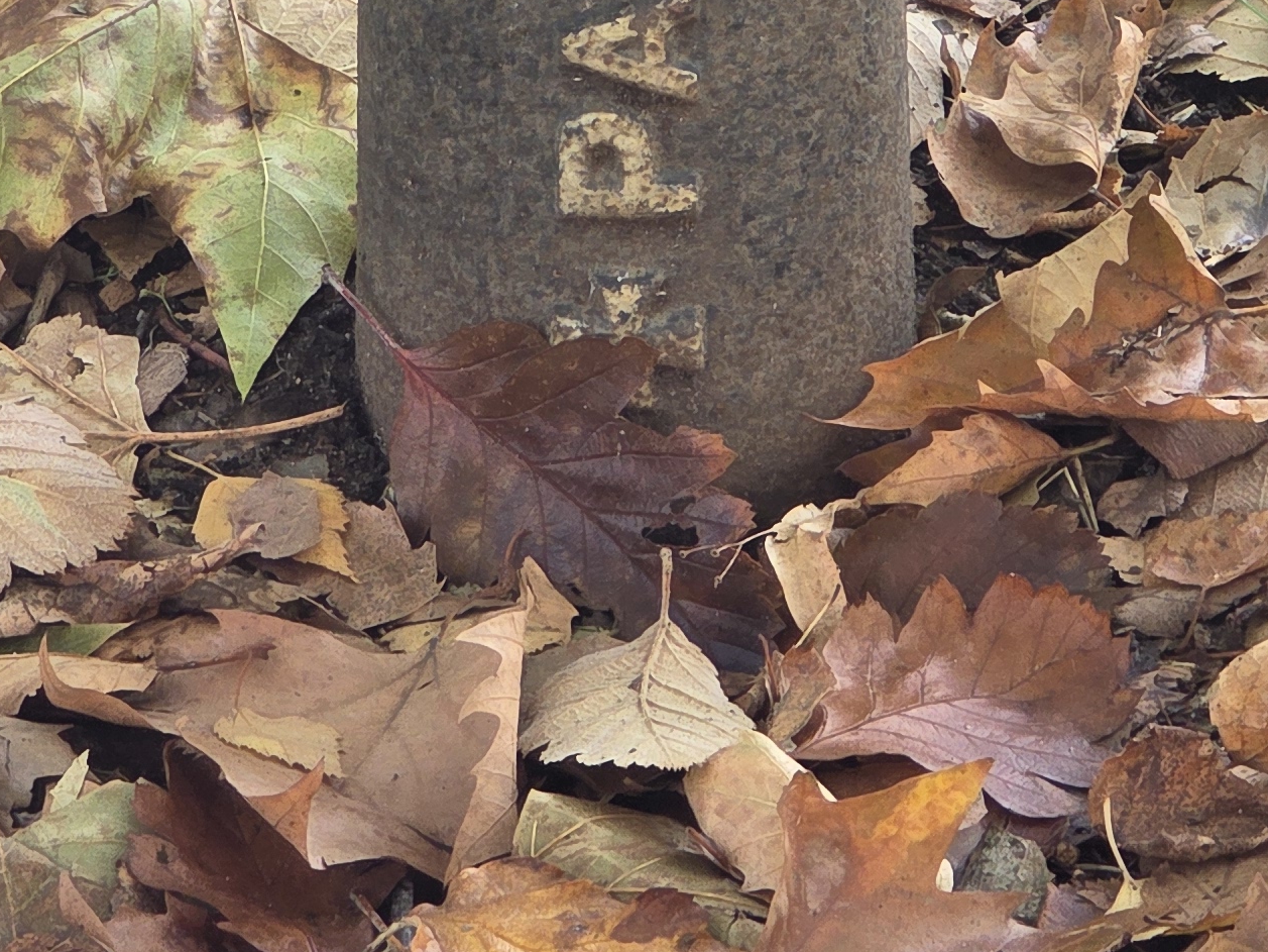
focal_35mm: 366
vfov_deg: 4.0
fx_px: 13408
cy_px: -517
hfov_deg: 5.4
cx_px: 636
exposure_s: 1/100
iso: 125
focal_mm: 18.6
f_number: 3.4
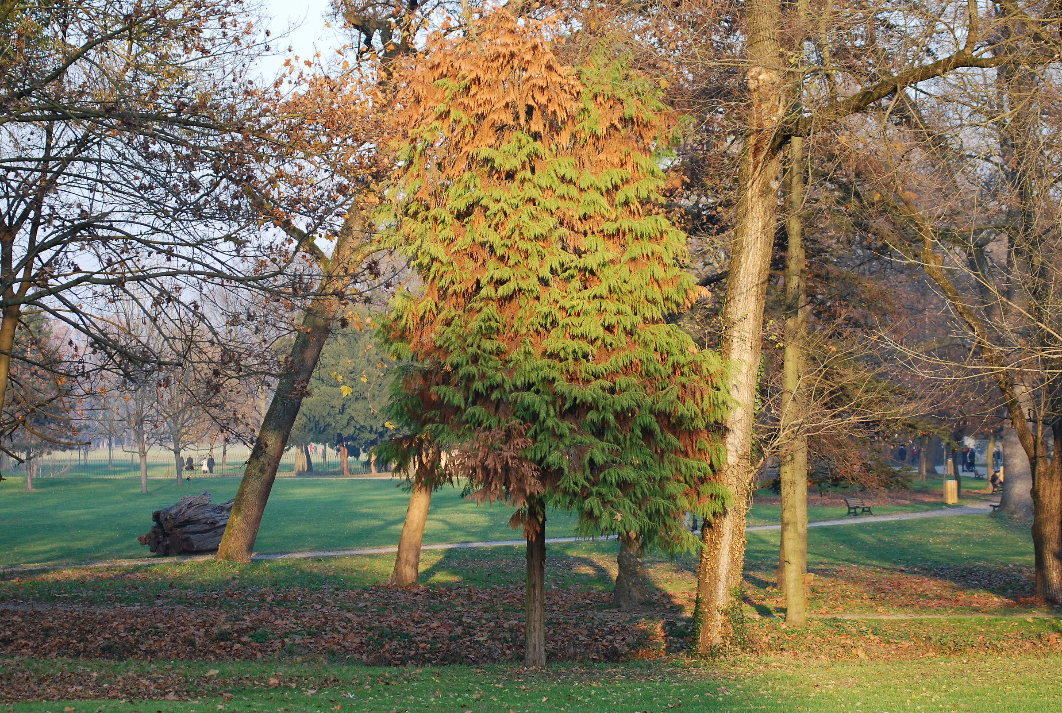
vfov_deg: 13.1
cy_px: 356
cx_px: 531
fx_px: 3104
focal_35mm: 105
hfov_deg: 19.4
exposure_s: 1/200
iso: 200
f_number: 4
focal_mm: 70
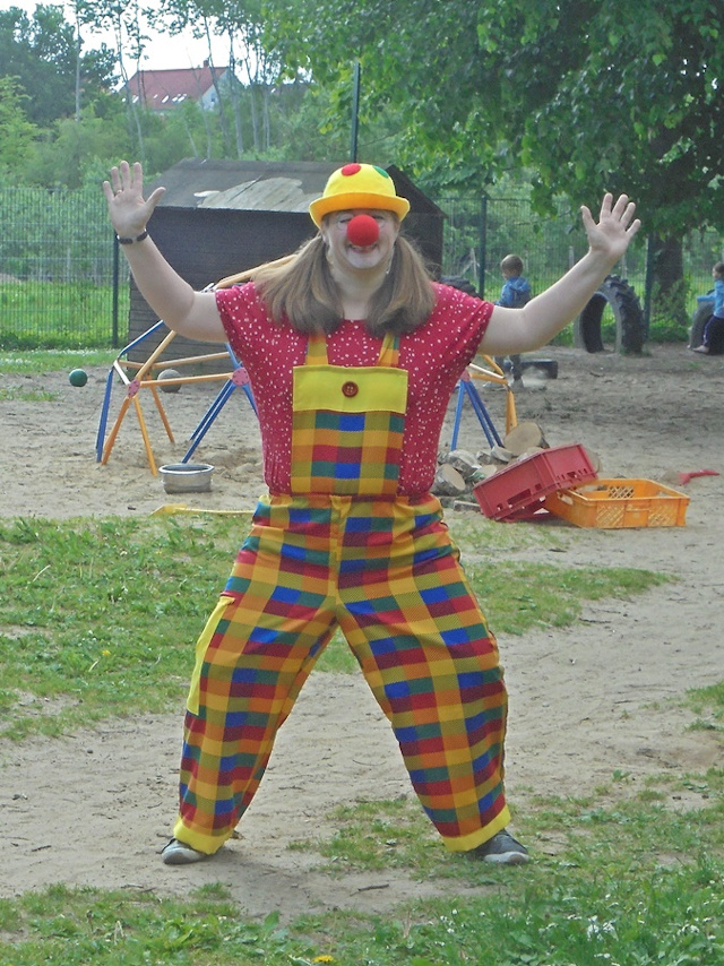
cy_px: 483
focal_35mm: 73
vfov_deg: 26.7
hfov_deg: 20.2
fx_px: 2037
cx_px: 362
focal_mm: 13.1
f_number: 6.1
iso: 200
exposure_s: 1/250
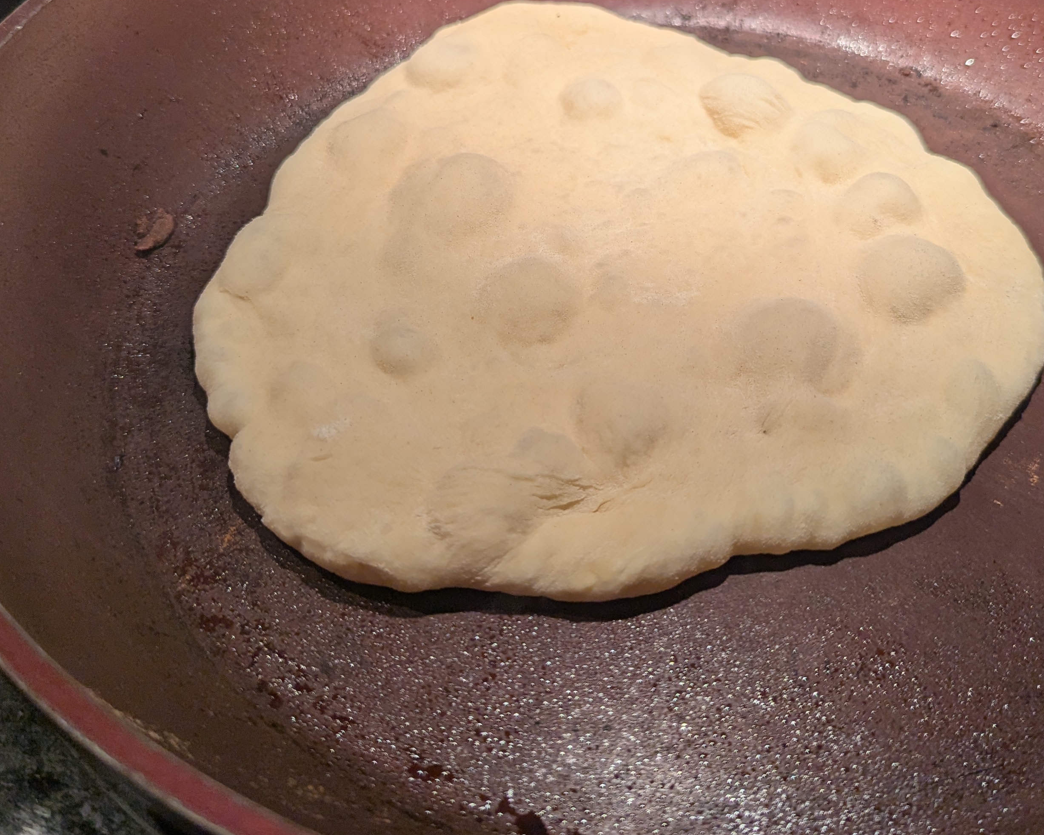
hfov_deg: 46.8
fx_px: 1205
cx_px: 572
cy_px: 287
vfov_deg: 37.9
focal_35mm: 39
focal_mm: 6.81
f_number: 1.85
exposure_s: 1/120
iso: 110
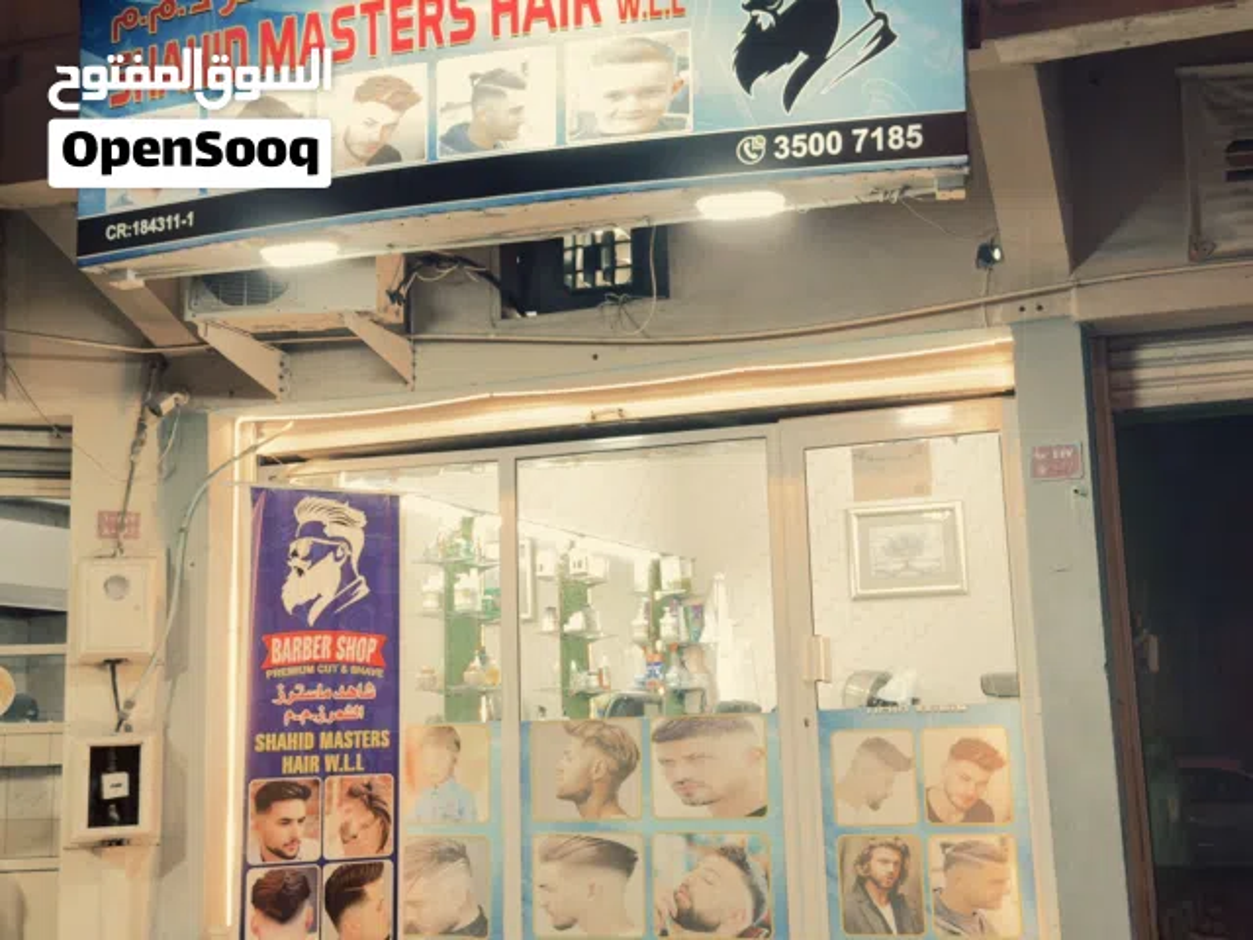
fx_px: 1267
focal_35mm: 35
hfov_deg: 52.6
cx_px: 626
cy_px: 470
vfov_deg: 40.7
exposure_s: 1/33
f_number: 1.78
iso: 250
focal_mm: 6.76
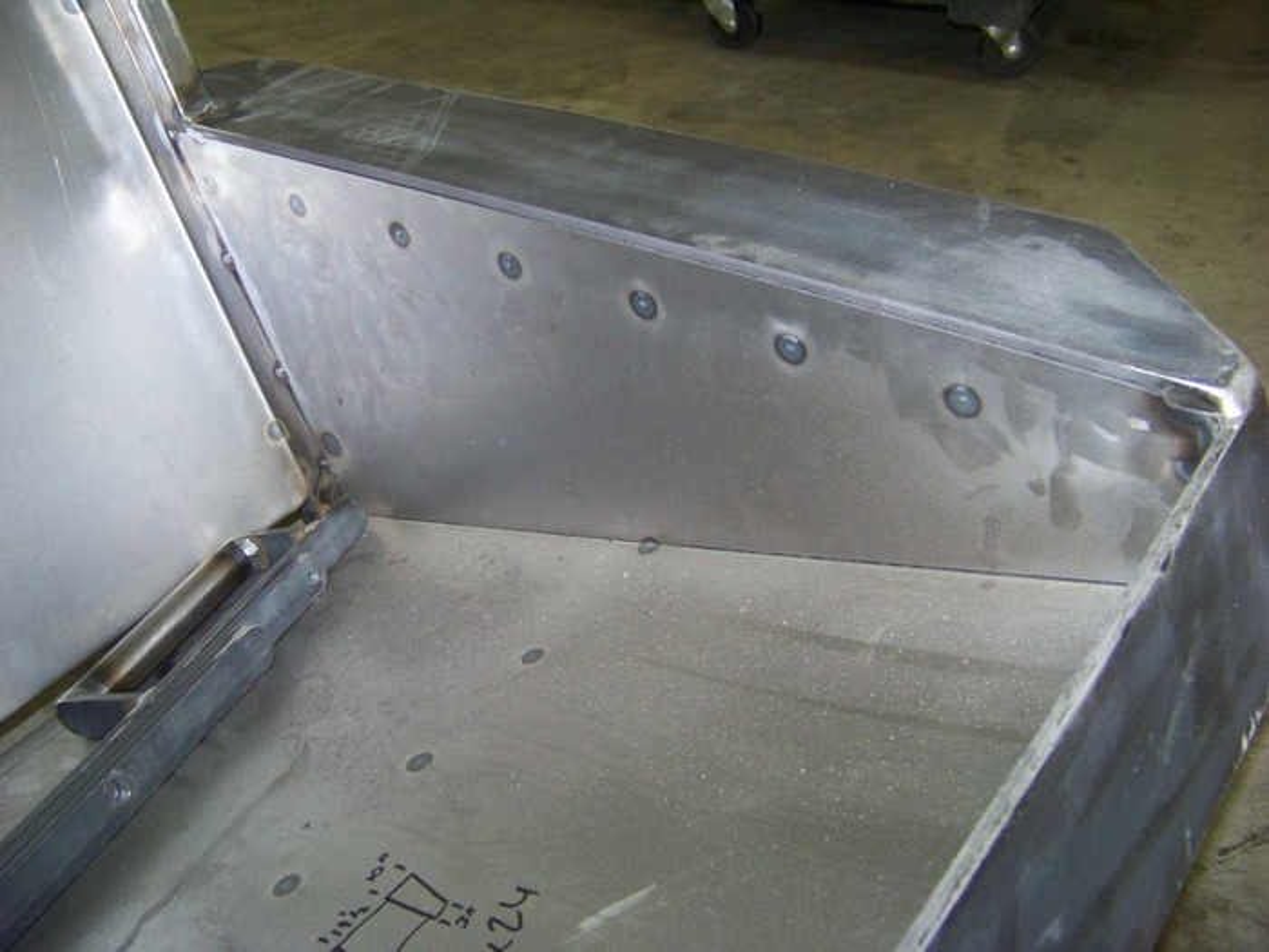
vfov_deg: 39.7
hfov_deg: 51.4
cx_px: 634
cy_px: 476
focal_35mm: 36
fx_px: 1320
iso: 200
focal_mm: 5.85
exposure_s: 1/30
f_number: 2.8
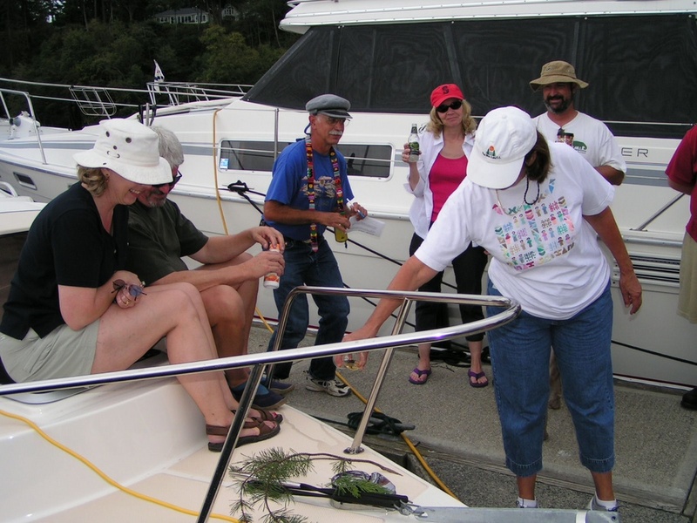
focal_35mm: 38
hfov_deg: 49.0
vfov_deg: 37.7
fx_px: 765
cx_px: 348
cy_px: 262
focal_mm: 5.8
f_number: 2.8
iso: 50
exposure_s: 1/400
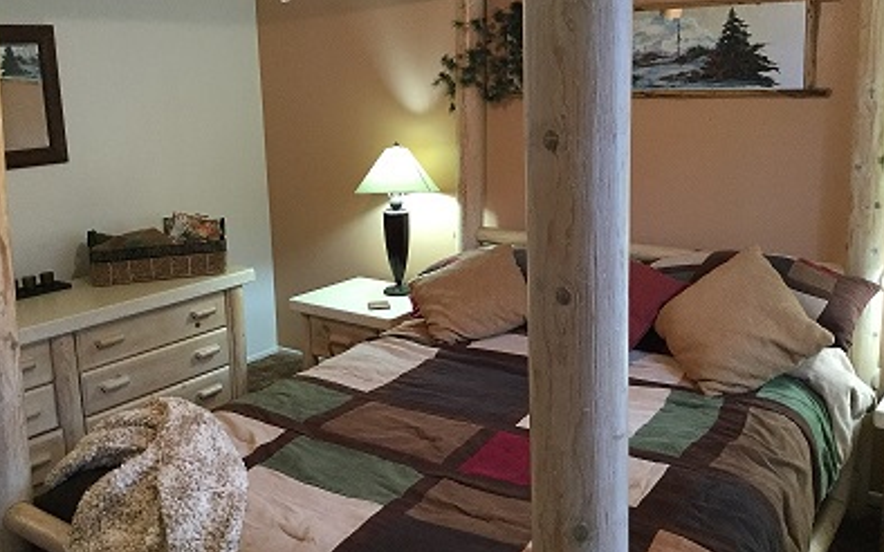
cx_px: 440
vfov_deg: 37.2
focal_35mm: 34
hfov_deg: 56.7
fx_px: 819
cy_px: 231
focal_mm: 3.3
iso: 200
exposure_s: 1/24
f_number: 2.4
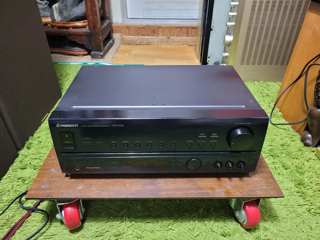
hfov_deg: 67.3
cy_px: 120
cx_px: 160
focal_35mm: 26
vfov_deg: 53.1
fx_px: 240
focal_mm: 5.4
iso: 400
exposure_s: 1/40
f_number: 1.8
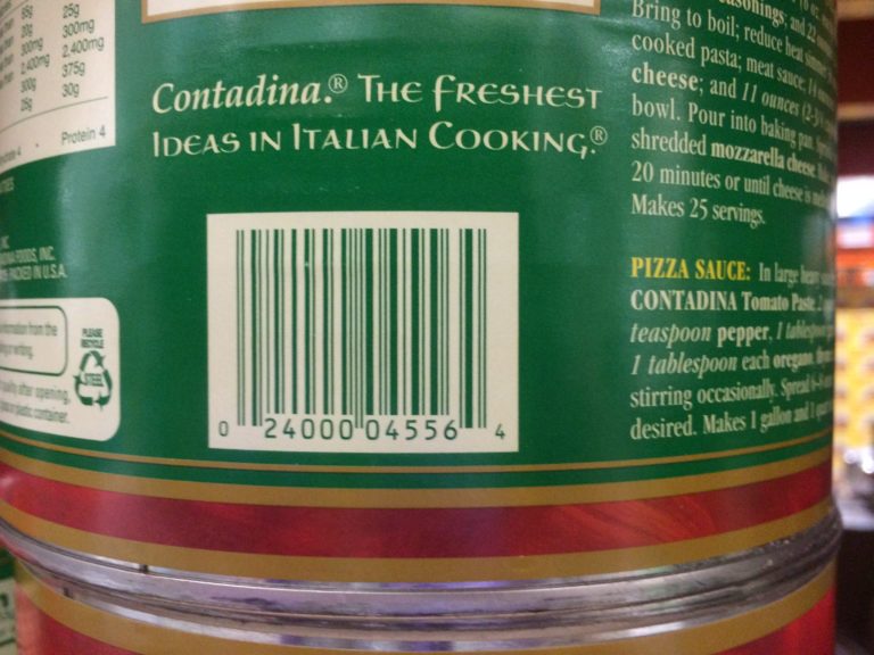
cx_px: 437
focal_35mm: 29
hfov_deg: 61.7
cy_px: 328
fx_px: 732
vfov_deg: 48.2
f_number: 2.2
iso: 320
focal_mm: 4.15
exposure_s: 1/30
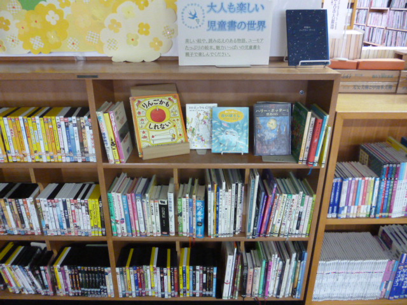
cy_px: 152
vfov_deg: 49.7
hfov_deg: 63.4
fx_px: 329
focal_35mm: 28
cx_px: 204
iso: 800
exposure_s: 1/100
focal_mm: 5
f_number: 3.1
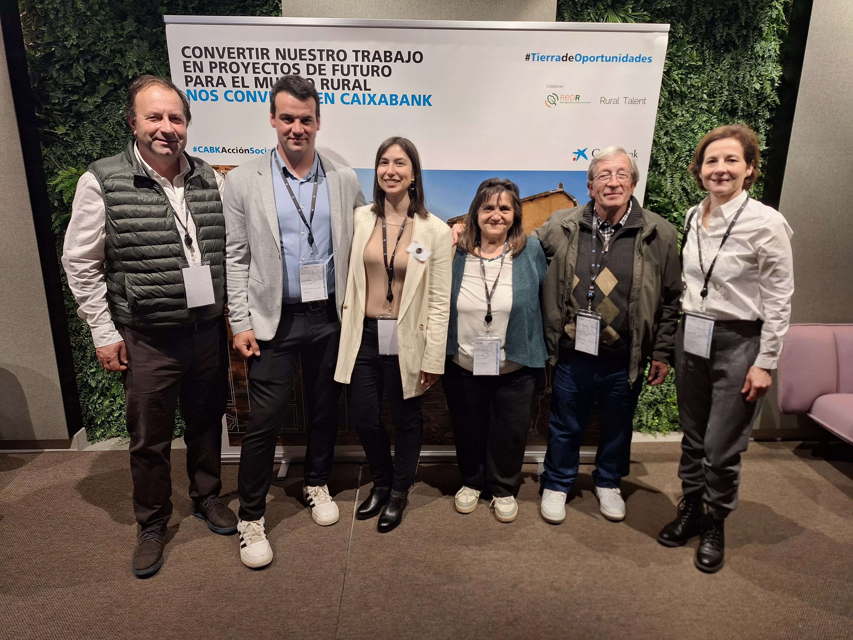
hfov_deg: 73.9
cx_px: 426
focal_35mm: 23
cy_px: 320
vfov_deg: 58.9
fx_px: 567
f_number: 1.8
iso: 100
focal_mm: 5.54
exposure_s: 1/50
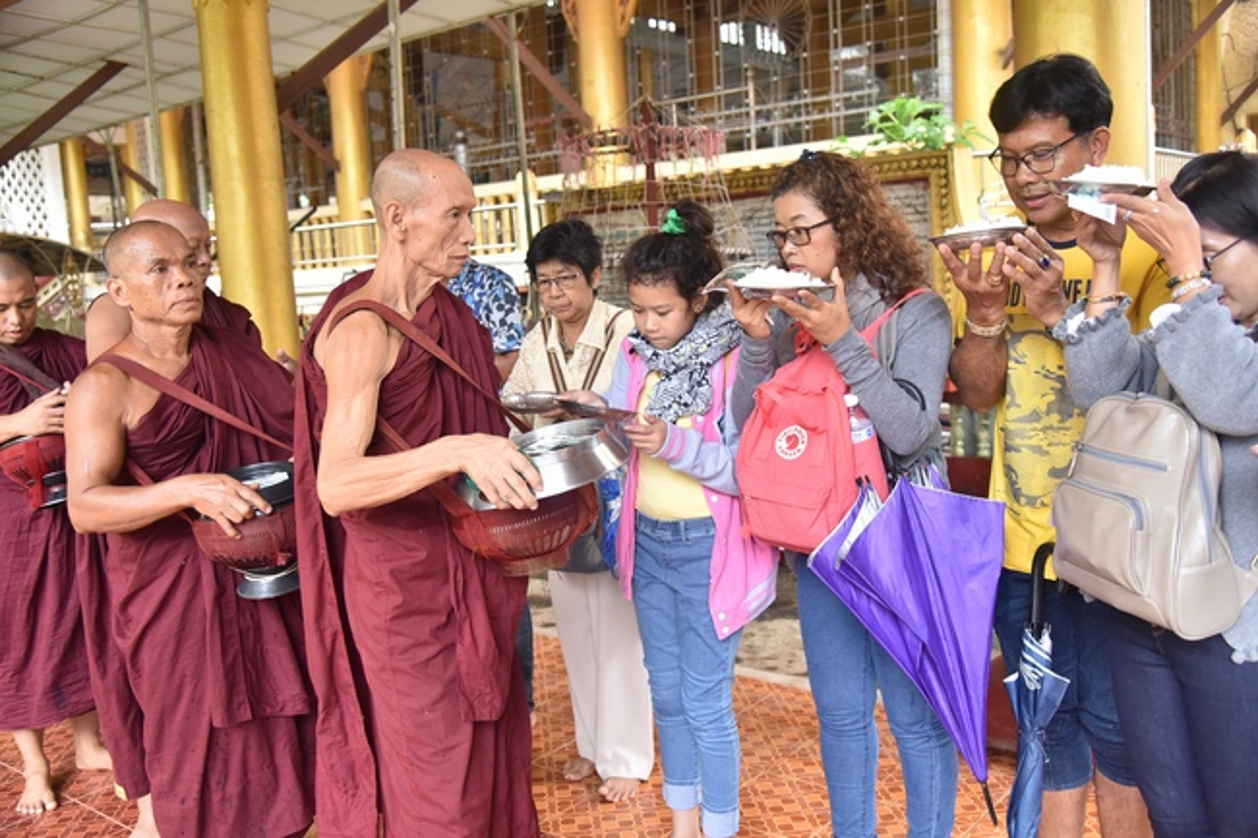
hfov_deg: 55.8
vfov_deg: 38.9
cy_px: 419
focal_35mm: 34
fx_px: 1188
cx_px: 629
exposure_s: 1/60
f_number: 4
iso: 1000
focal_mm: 34
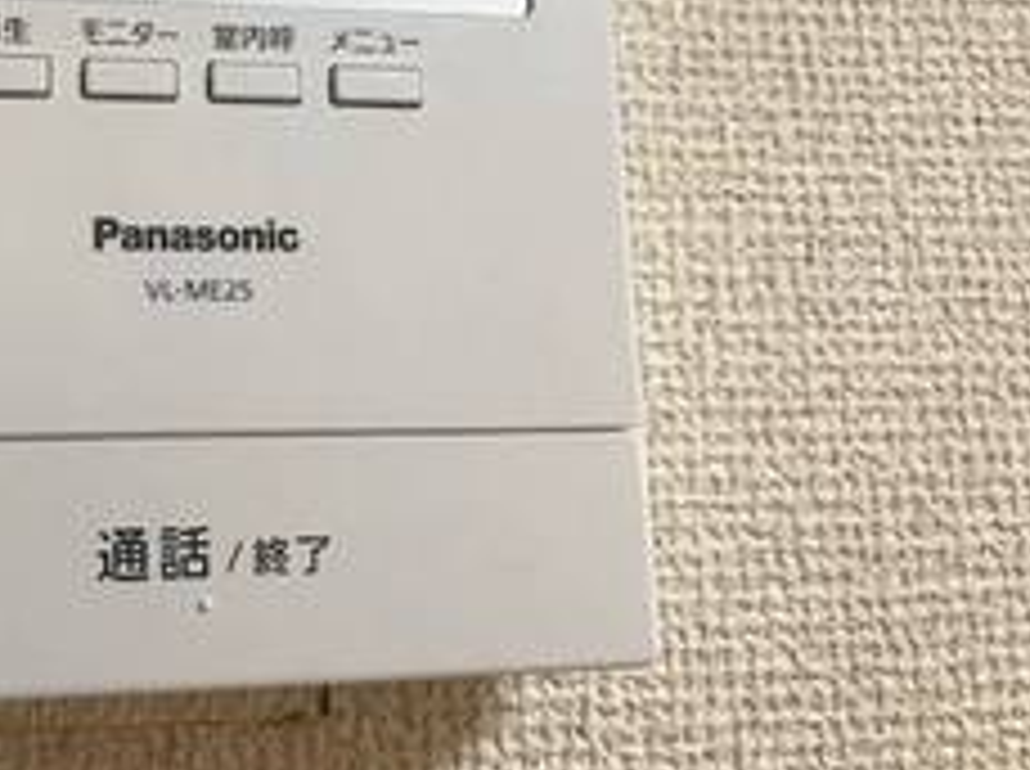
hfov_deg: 36.9
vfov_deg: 28.8
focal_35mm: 49
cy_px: 131
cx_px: 139
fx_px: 1456
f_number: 1.8
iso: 40
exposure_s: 1/20
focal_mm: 3.99
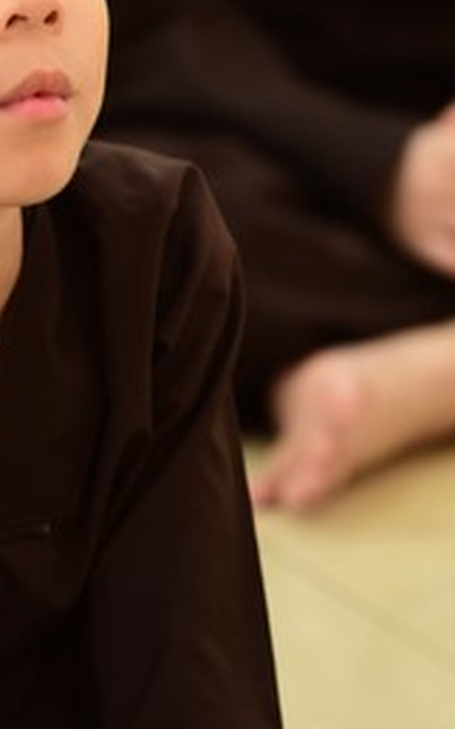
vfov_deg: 6.8
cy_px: 48
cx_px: 0
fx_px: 6118
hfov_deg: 4.3
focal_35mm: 308
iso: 1000
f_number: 4
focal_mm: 120
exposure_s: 1/30
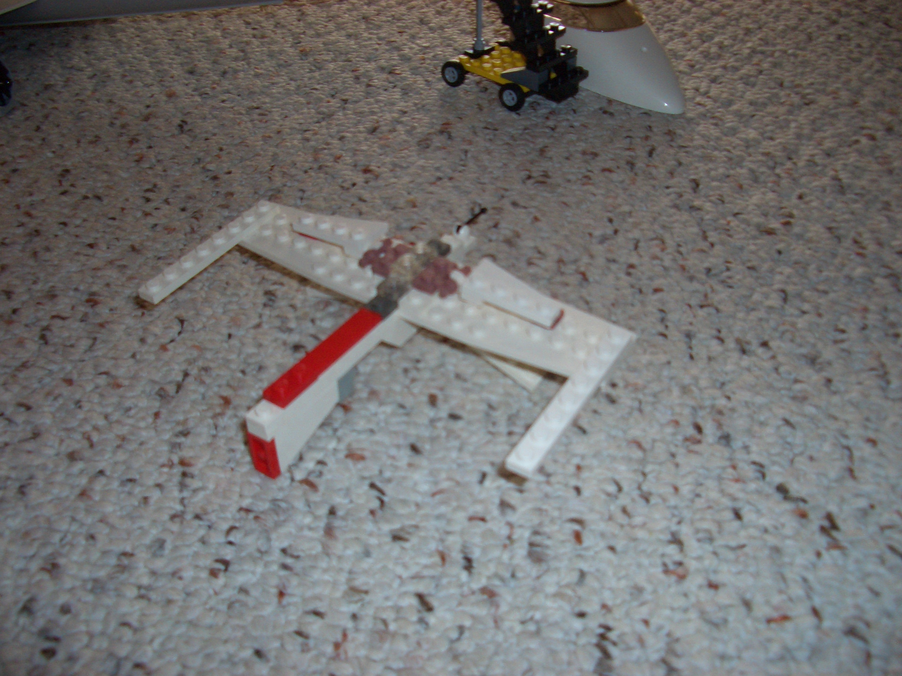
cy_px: 338
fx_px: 912
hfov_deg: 52.6
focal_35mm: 35
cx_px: 451
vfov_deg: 40.7
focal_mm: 5.8
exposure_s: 1/60
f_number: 2.6
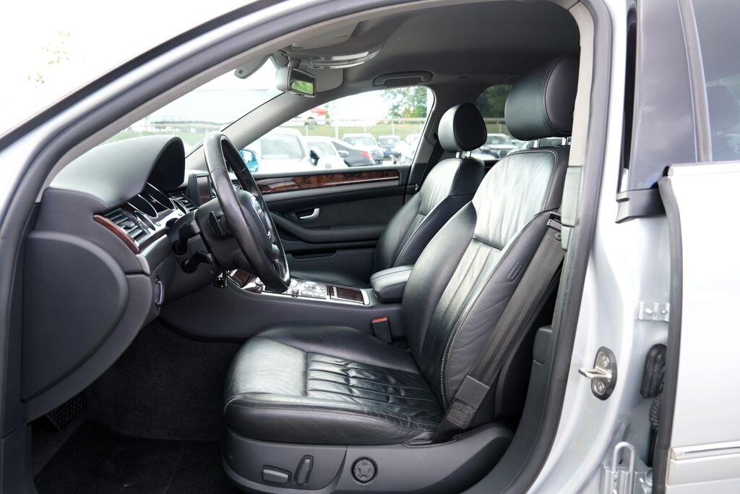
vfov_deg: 53.1
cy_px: 247
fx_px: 493
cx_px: 370
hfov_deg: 73.7
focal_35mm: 24
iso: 200
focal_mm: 24
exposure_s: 1/60
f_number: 4
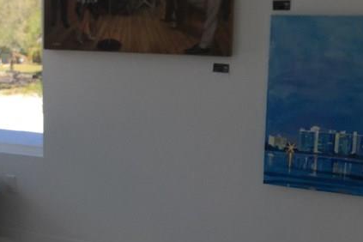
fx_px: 736
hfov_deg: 27.3
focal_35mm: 73
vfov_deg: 18.7
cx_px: 91
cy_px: 130
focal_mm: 4.15
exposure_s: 1/341
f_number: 2.2
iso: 32
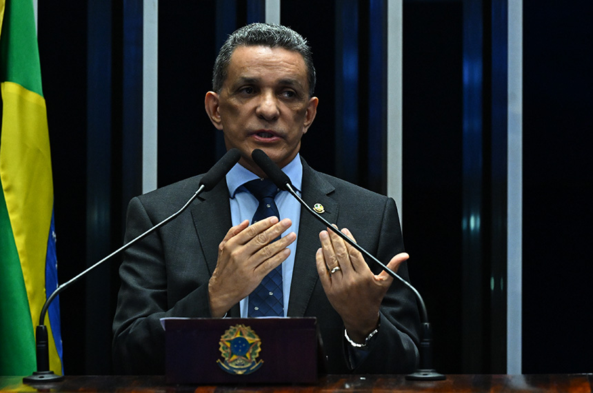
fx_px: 3814
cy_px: 196
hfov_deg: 8.9
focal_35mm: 232
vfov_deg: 5.9
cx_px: 296
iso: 4000
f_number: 5
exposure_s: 1/100
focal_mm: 155
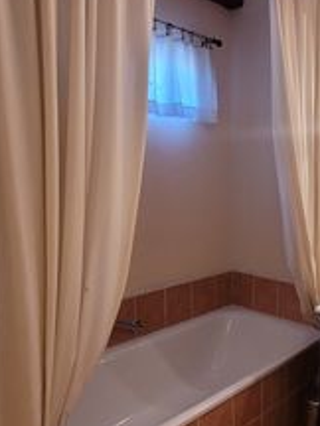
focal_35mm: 32
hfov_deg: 40.7
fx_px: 394
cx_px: 289
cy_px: 245
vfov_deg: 56.6
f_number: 2.2
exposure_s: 1/50
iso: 250
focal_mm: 1.74
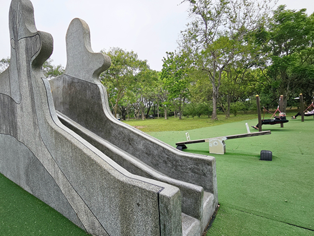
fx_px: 154
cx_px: 115
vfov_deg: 74.7
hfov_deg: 88.9
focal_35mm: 17
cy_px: 120
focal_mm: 2.2
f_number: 2.2
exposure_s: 1/2163
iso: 50
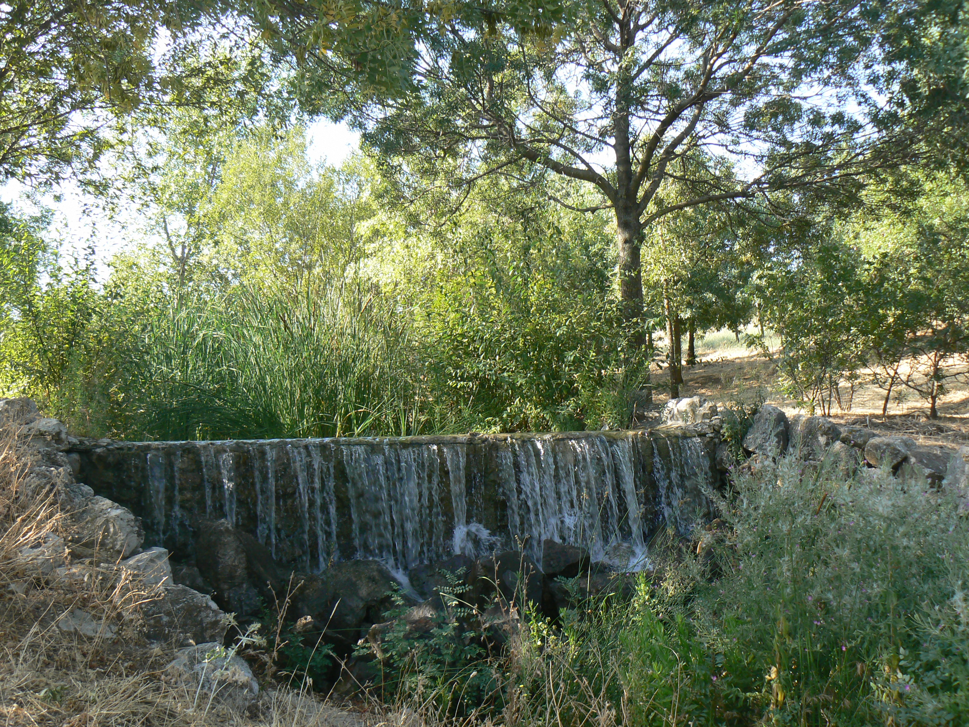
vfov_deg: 39.7
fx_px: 1008
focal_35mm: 36
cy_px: 364
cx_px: 484
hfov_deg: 51.4
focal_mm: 6
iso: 80
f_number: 5
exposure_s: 1/100
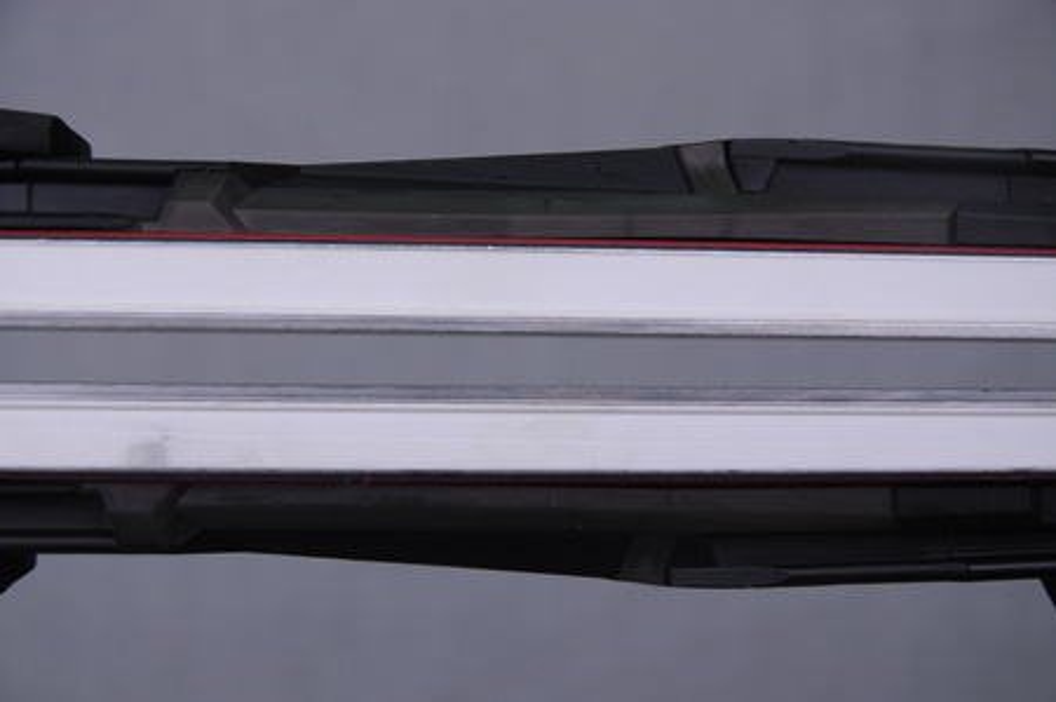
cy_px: 351
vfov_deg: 11.4
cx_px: 528
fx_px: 3516
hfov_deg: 17.1
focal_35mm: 120
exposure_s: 1/125
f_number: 8
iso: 640
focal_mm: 80
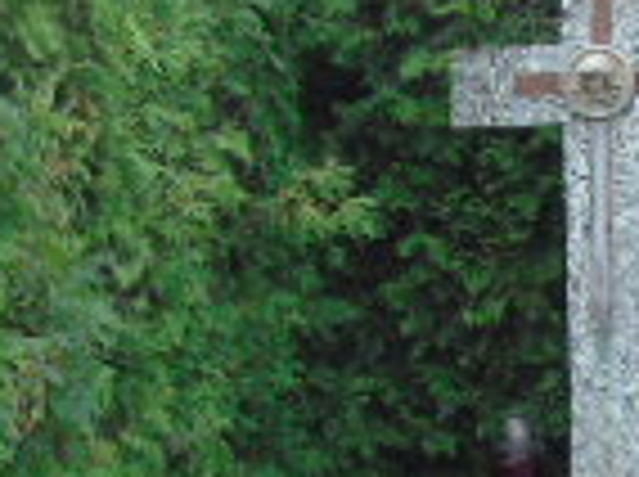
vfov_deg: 12.5
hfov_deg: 17.4
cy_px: 702
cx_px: 378
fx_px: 2082
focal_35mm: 113
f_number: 3.4
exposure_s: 1/125
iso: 80
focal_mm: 4.4
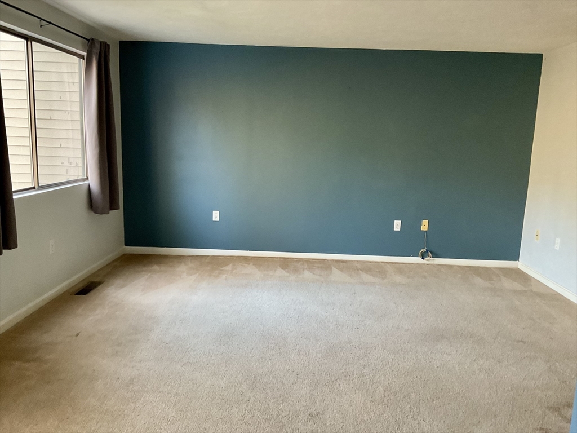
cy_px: 216
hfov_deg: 61.7
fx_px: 483
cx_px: 288
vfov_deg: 48.2
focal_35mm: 29
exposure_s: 1/60
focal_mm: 3
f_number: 1.8
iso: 200
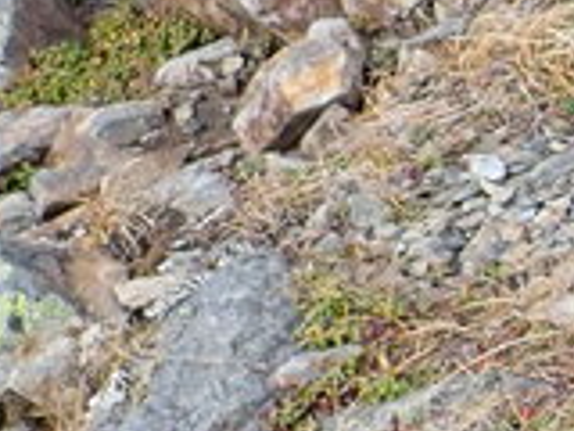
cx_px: 1381
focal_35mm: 150
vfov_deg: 9.9
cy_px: 259
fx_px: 2487
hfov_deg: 11.1
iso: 100
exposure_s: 1/500
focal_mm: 4.5
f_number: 2.8
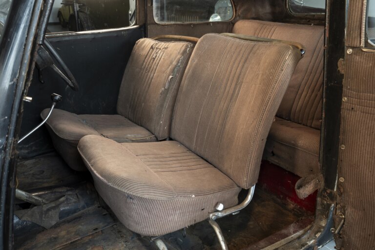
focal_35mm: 32
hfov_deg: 58.0
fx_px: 339
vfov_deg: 40.5
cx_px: 188
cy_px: 125
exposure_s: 2.5
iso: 100
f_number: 10
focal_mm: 32.5
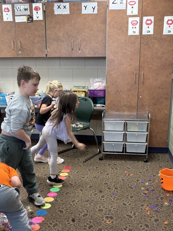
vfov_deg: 43.5
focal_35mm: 43
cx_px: 89
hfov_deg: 33.6
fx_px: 287
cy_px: 144
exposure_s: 1/60
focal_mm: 5.96
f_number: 1.6
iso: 160
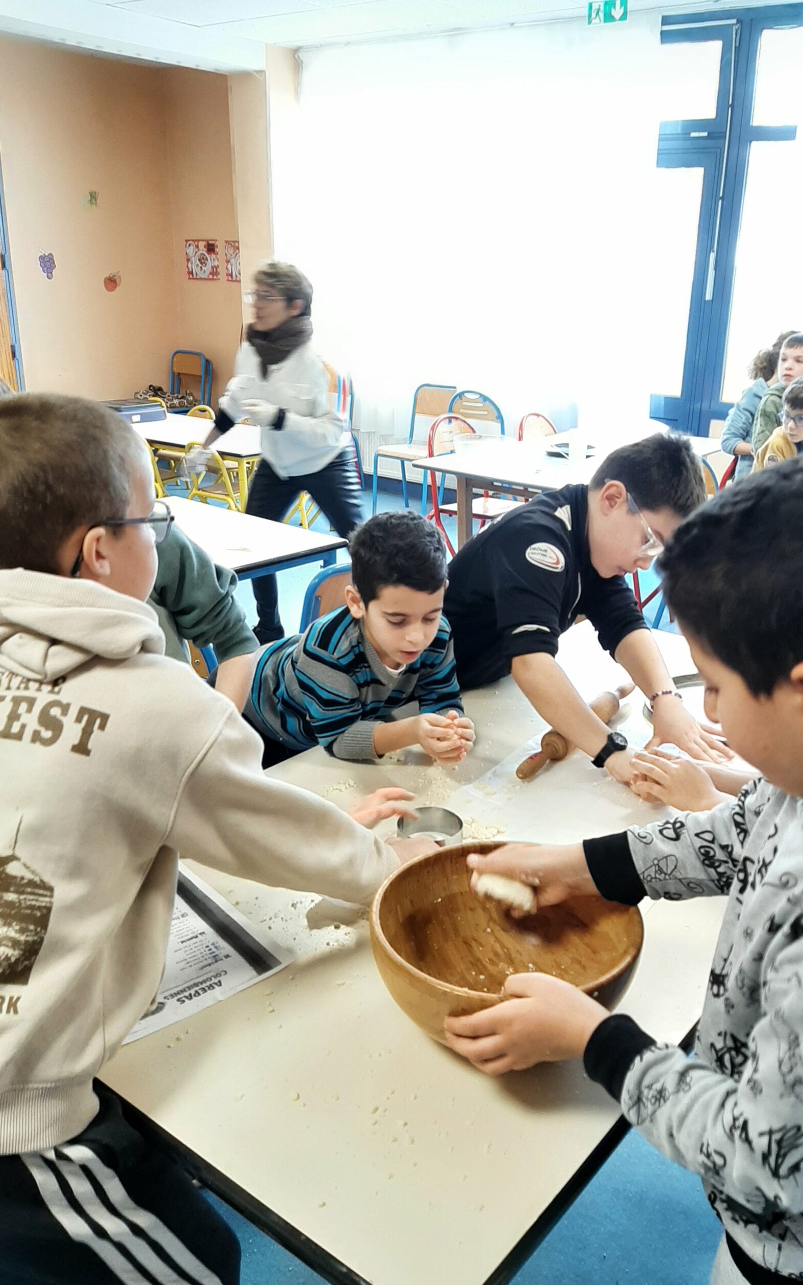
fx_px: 980
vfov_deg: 66.5
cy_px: 639
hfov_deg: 44.3
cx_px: 482
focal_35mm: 28
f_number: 1.7
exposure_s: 1/50
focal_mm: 3.93
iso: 80
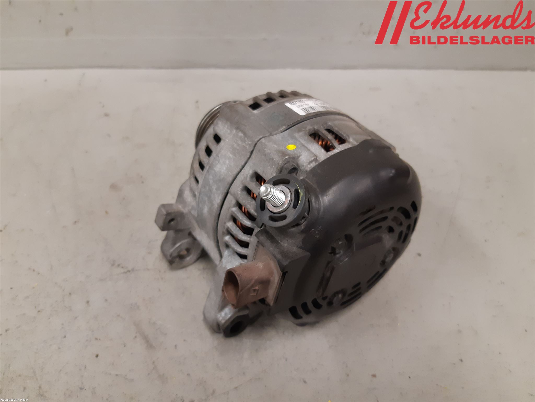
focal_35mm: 26
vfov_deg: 53.1
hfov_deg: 67.3
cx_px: 268
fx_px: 402
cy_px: 201
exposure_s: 1/50
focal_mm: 3.93
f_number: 1.7
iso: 160
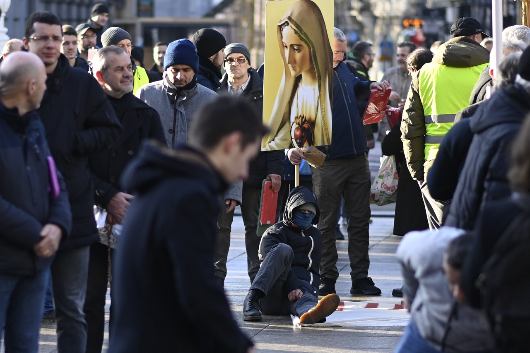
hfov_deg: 23.9
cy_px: 176
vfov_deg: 16.1
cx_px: 265
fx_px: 1251
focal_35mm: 85
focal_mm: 85
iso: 160
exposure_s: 1/800
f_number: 2
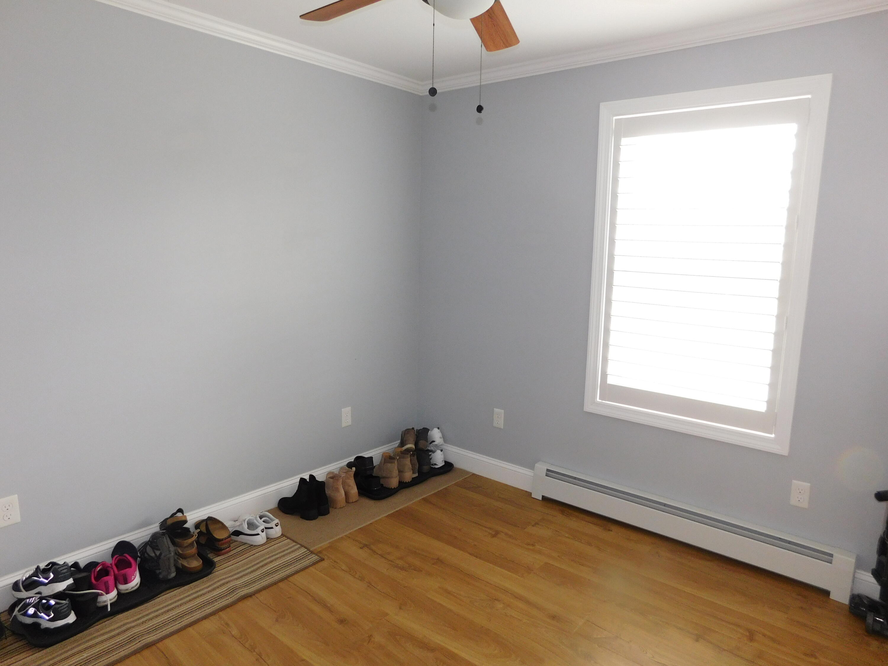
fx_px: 590
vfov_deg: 58.9
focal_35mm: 23
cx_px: 444
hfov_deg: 73.9
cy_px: 333
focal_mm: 4
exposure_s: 1/30
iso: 220
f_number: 3
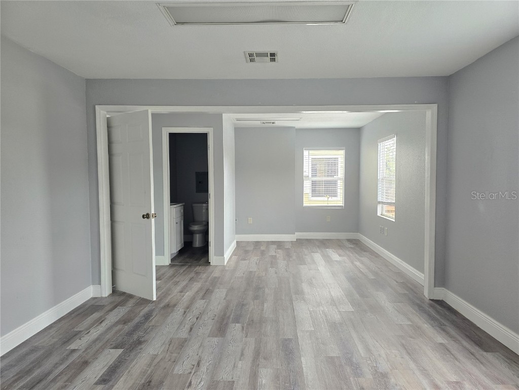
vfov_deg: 58.9
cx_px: 260
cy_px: 195
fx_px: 345
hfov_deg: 73.9
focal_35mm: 23
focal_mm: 6.3
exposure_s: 1/120
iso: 200
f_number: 1.7
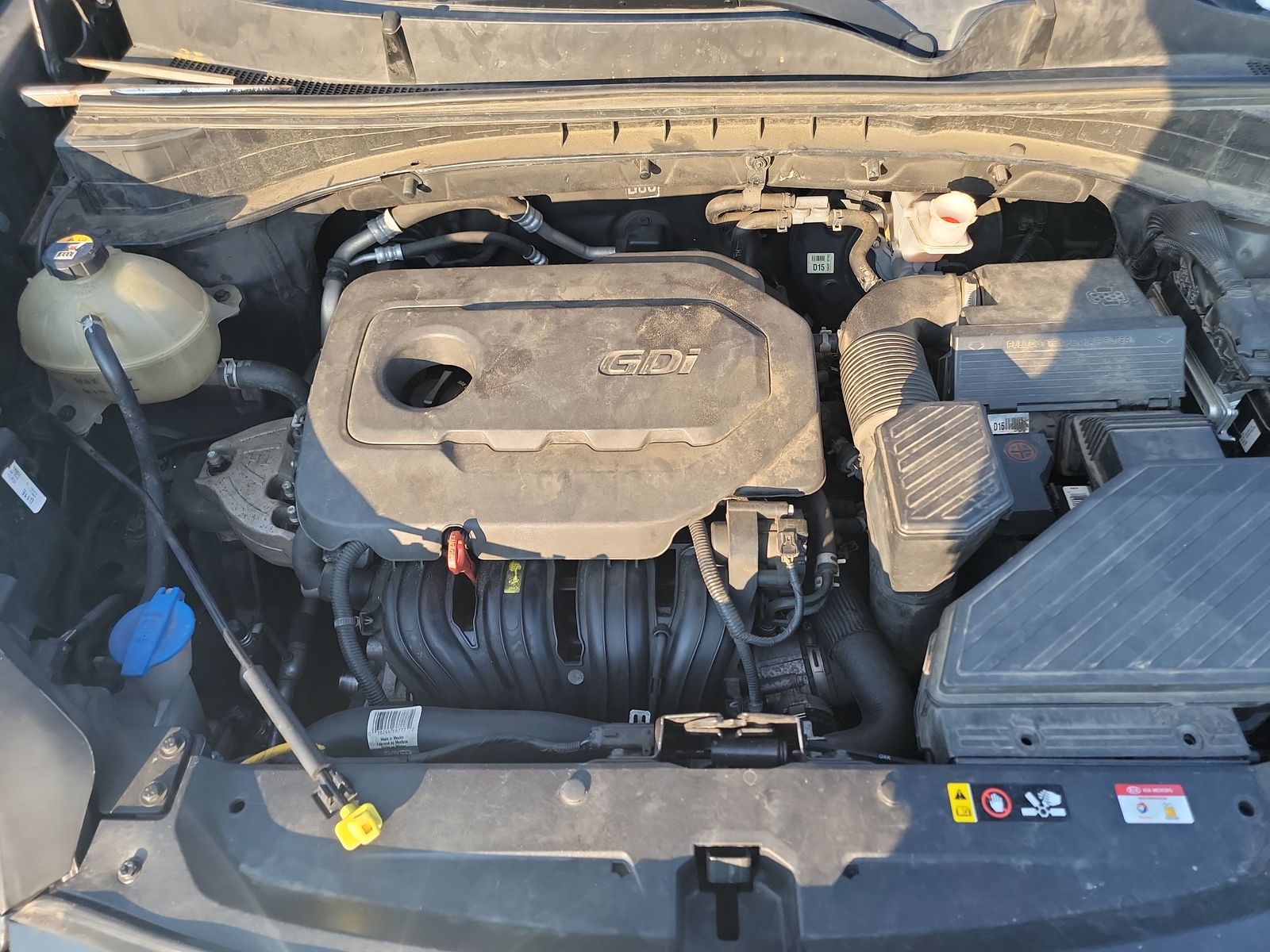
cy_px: 476
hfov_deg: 71.6
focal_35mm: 24
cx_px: 635
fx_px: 881
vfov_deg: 56.8
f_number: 1.8
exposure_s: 1/119
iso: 72
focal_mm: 6.7
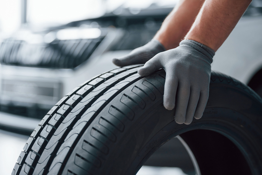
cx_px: 131
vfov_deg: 14.9
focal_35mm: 92
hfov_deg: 22.1
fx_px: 670
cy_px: 88
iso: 500
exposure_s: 1/400
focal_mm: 92
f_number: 2.8
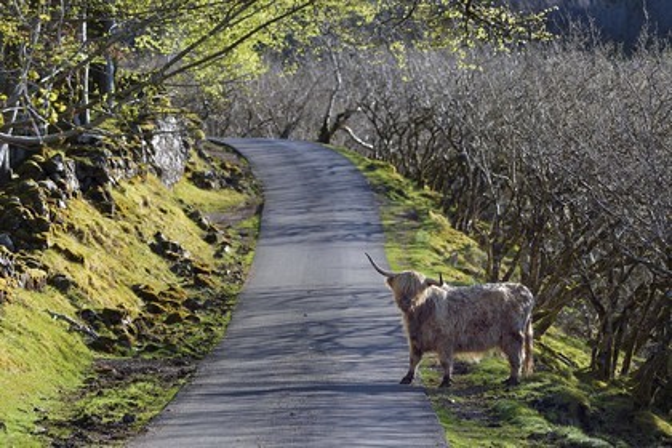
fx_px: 3733
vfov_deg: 6.9
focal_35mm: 200
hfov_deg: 10.3
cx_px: 336
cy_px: 224
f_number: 4.5
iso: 200
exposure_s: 1/500
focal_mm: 200
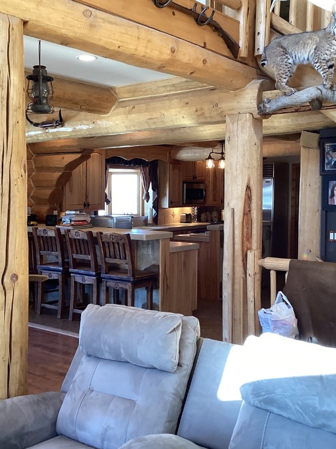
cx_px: 158
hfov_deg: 34.3
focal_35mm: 42
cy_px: 223
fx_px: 544
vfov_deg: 44.8
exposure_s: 1/60
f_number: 2.4
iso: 80
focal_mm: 3.3
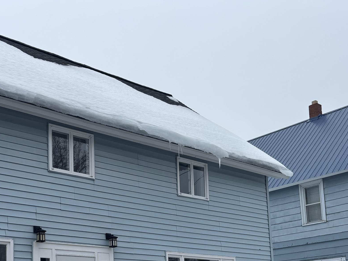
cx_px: 112
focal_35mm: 51
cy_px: 251
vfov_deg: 27.2
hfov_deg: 37.0
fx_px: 513
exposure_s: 1/2710
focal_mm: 5.96
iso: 50
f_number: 1.6
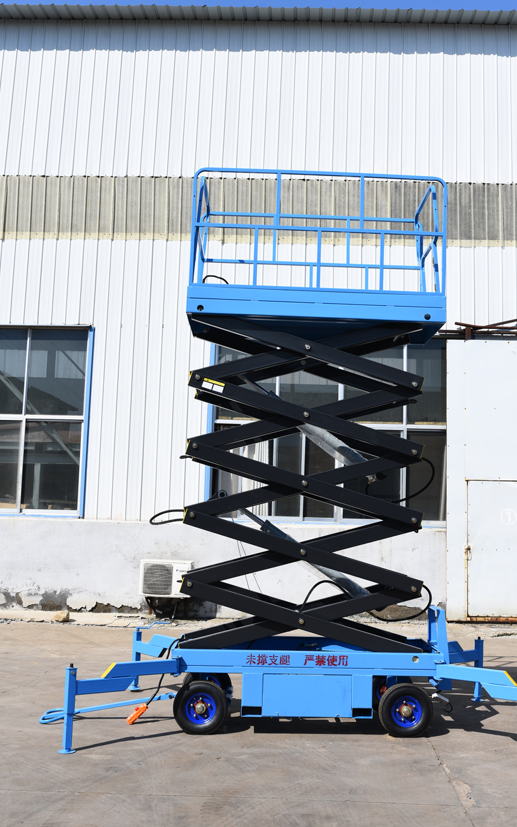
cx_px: 292
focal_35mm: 39
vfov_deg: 50.4
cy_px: 407
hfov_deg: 32.7
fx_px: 879
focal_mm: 35
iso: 100
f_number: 11
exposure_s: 1/200
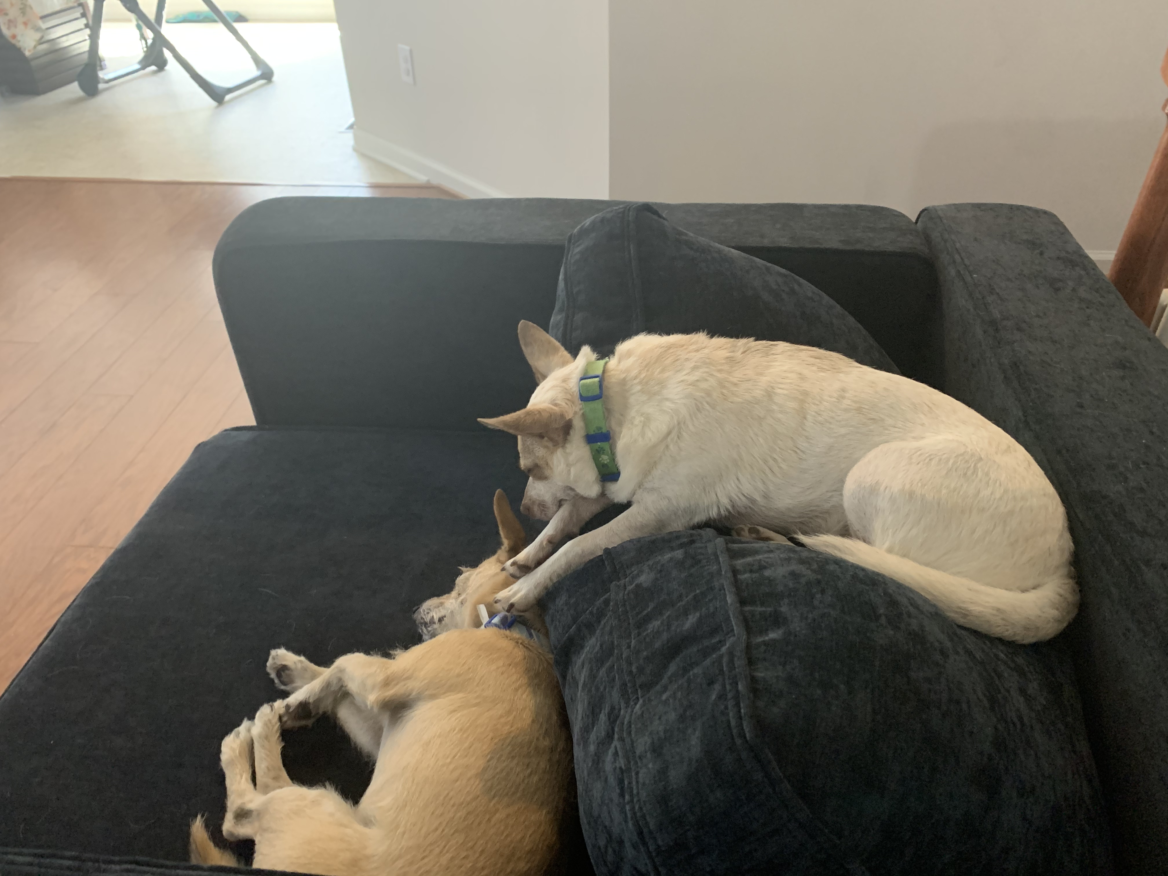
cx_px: 584
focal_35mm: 26
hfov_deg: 67.3
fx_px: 877
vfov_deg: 53.1
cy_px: 438
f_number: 1.8
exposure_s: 1/30
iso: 400
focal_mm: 4.25
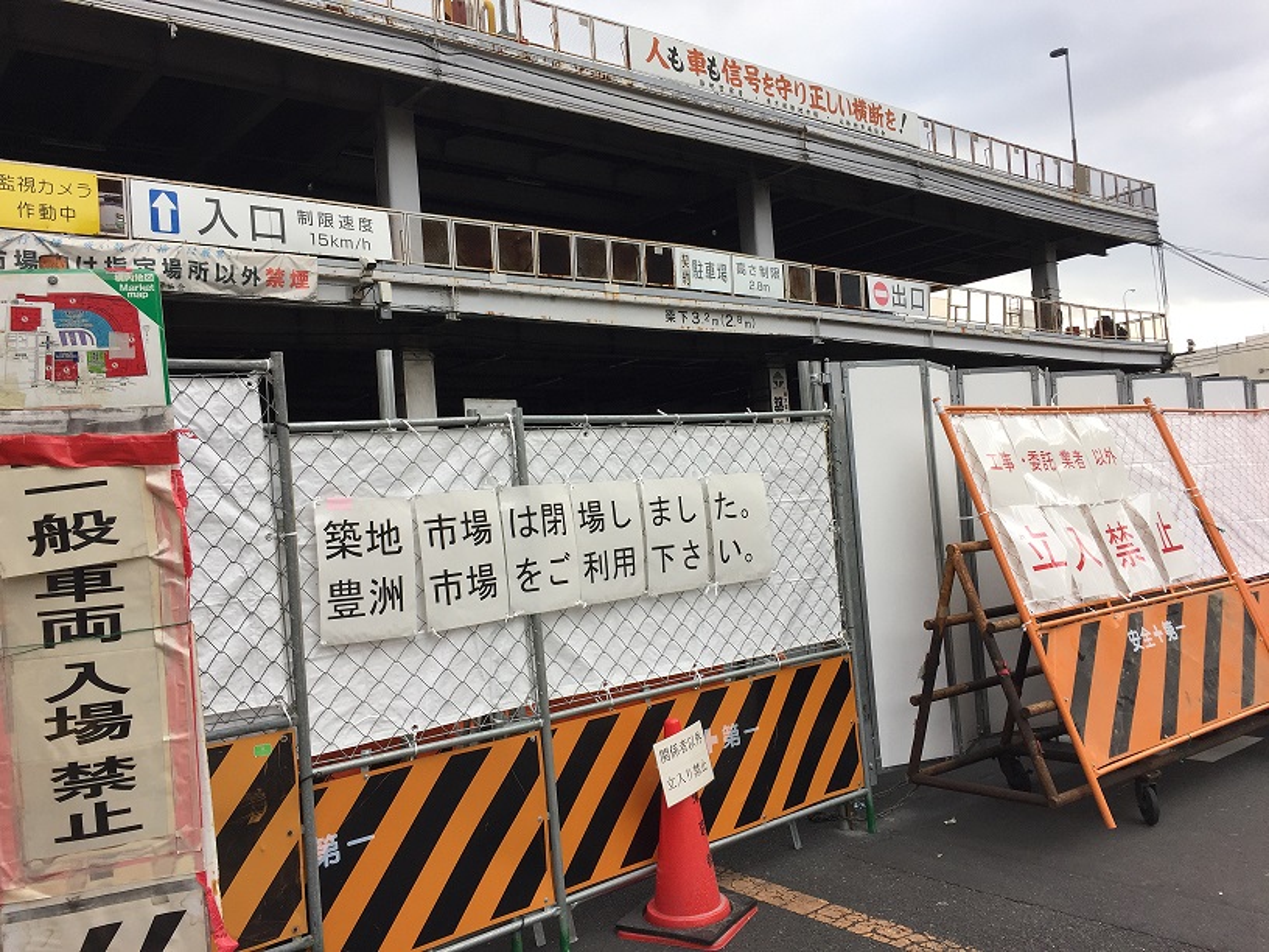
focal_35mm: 29
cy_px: 476
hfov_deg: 61.7
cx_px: 634
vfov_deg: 48.2
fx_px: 1063
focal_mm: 4.15
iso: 32
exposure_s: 1/449
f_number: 2.2
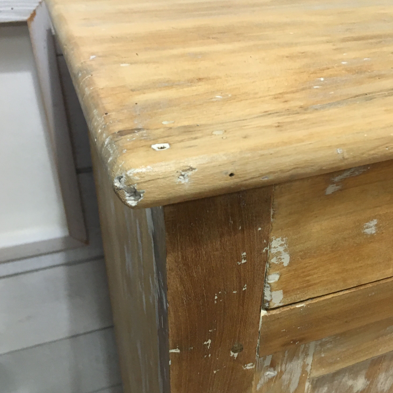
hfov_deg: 47.2
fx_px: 450
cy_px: 212
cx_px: 194
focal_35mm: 35
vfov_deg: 47.2
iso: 200
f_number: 2.2
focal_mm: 4.15
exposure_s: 1/25
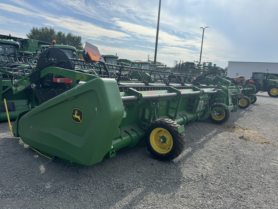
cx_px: 139
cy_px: 104
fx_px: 193
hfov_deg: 71.6
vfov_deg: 56.8
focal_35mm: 24
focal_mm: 6.76
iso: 80
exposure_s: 1/5348
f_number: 1.78
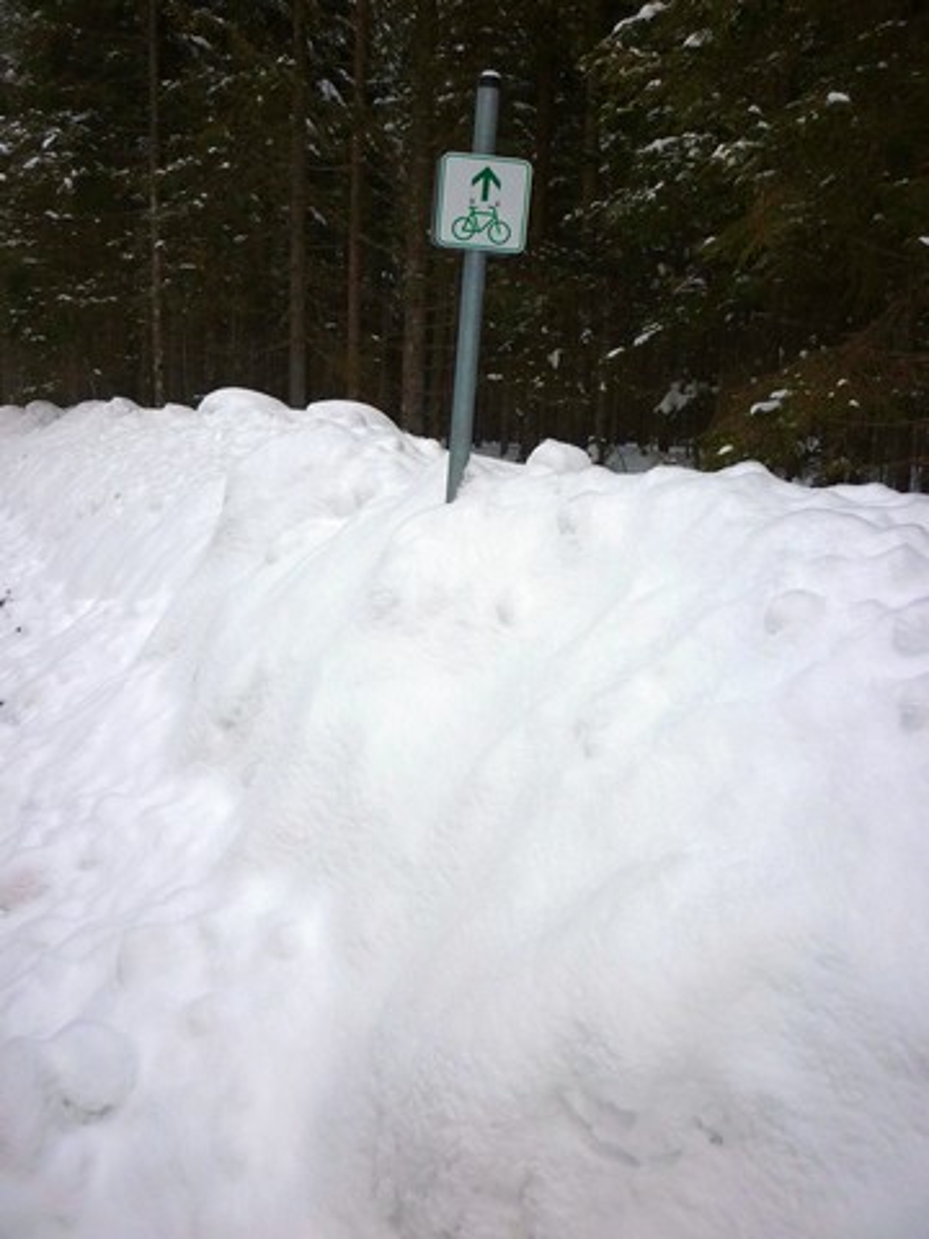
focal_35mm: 33
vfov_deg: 55.4
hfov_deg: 42.9
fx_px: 1181
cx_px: 464
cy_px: 620
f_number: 2.8
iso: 80
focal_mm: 5.5
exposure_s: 1/640
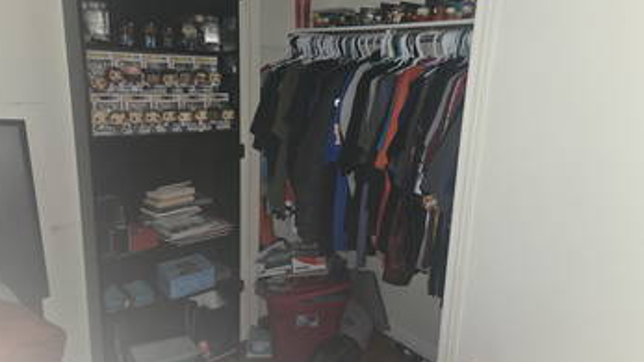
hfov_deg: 71.9
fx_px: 444
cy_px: 175
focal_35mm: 26
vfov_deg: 44.3
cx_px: 321
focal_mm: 5.4
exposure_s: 1/20.8
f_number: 1.8
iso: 125
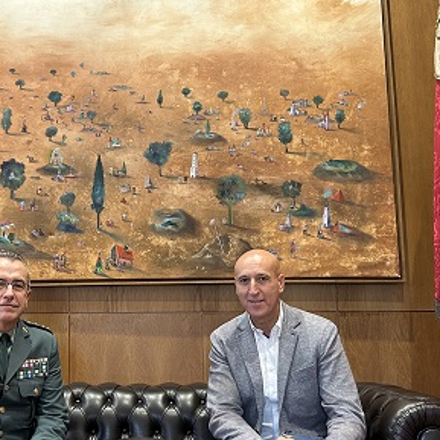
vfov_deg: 36.0
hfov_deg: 35.4
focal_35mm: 47
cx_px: 123
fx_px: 676
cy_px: 251
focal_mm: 6.86
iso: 200
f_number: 1.78
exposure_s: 1/50
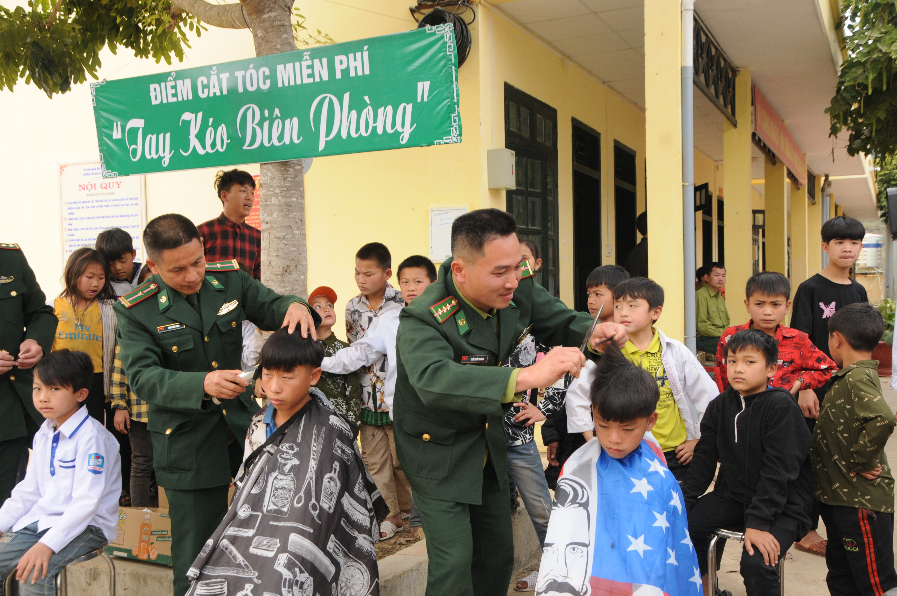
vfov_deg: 35.4
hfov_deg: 51.3
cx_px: 448
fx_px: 933
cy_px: 298
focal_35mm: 38
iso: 500
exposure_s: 1/160
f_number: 13
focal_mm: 25
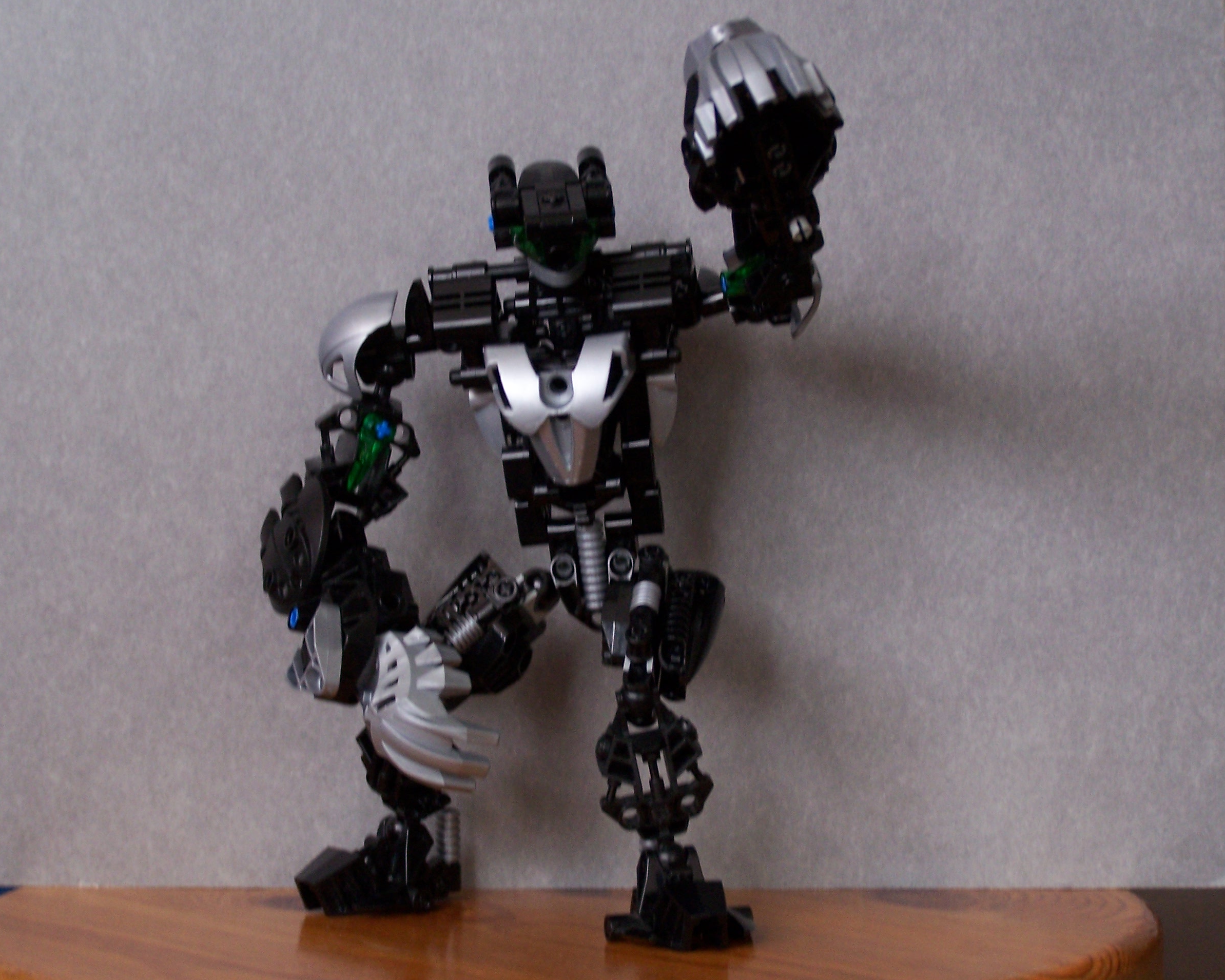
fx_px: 2864
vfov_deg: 19.4
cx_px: 598
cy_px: 486
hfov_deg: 24.1
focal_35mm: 79
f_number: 3.2
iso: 140
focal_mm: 12.4
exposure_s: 1/5
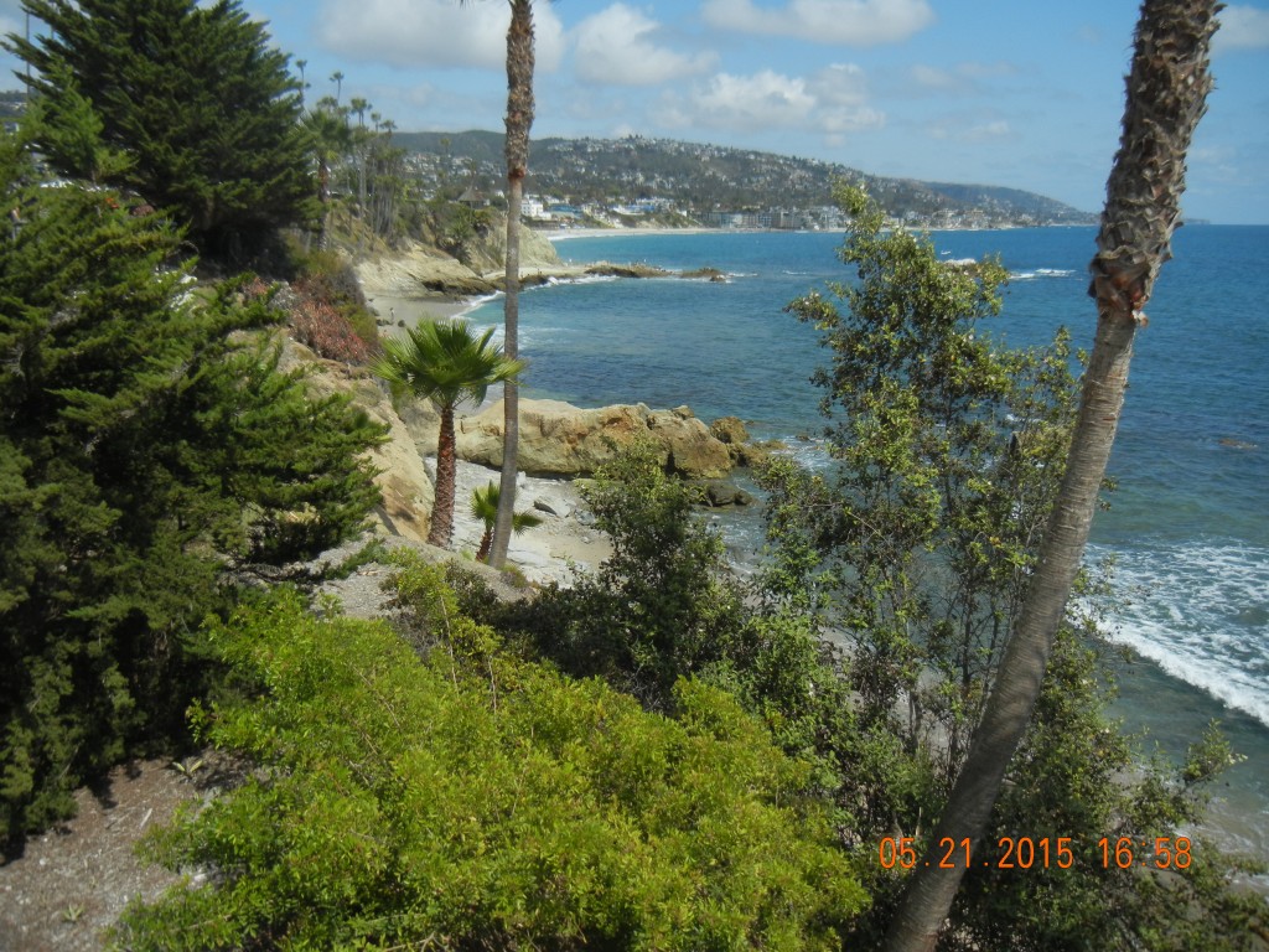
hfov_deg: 60.0
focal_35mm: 30
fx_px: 1100
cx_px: 634
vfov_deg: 46.8
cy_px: 476
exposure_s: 1/560
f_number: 7
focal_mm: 5.4
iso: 160
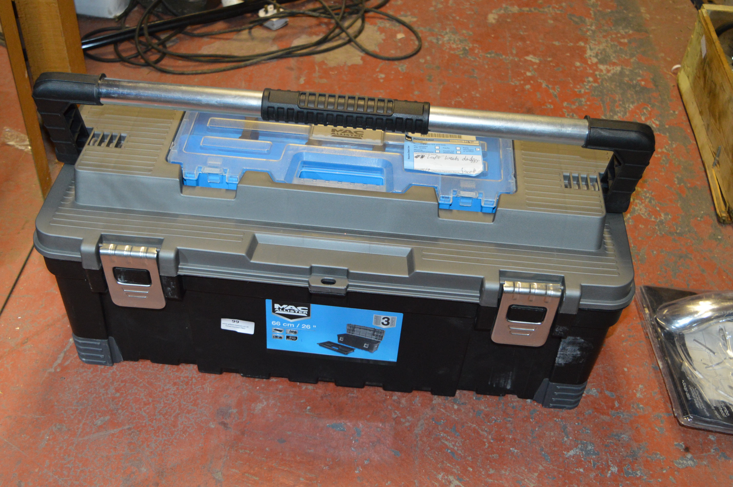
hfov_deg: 45.0
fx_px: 885
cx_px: 366
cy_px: 244
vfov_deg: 30.8
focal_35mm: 44
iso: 1800
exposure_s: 1/60
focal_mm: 29
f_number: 4.2
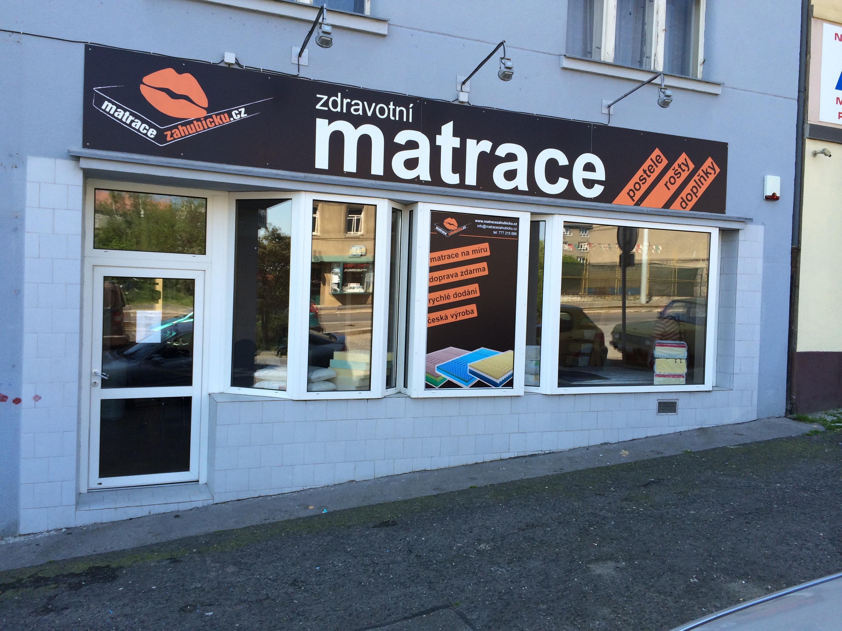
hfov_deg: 60.0
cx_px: 421
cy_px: 316
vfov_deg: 46.8
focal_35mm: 30
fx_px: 730
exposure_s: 1/456
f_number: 2.2
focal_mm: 4.12
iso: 32
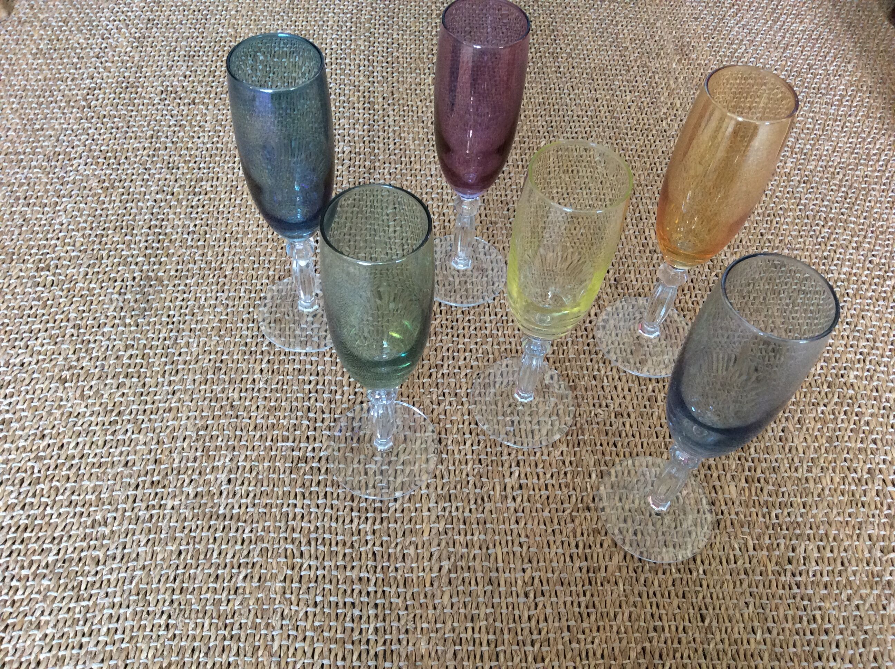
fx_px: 826
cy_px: 334
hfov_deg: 56.9
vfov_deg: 44.1
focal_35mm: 32
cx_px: 448
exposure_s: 1/25
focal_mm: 3.3
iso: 100
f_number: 2.4
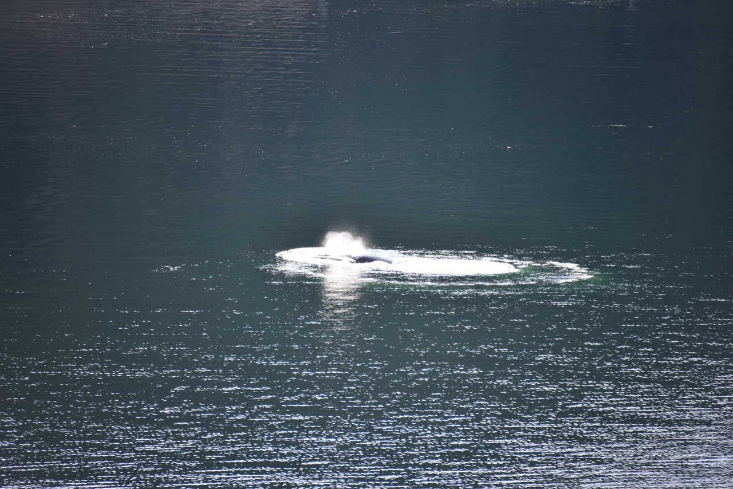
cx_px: 366
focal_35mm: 300
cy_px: 244
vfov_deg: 4.6
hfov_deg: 6.9
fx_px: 6109
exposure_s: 1/640
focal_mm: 300
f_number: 5.6
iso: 360
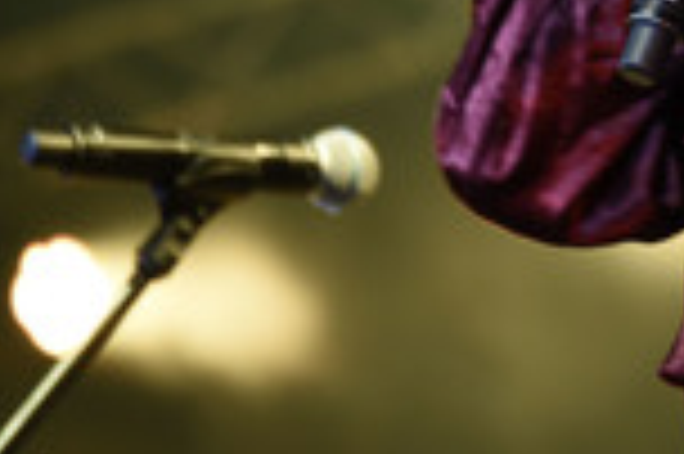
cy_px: -90
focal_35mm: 651
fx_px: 12356
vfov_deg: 2.1
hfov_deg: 3.2
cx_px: 889
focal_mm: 220
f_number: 5.6
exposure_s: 1/60
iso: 1600
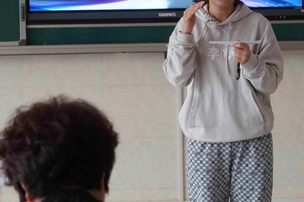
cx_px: 157
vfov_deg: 8.7
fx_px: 1326
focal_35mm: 157
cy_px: 61
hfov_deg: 13.1
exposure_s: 1/80
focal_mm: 65
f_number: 4
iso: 1000
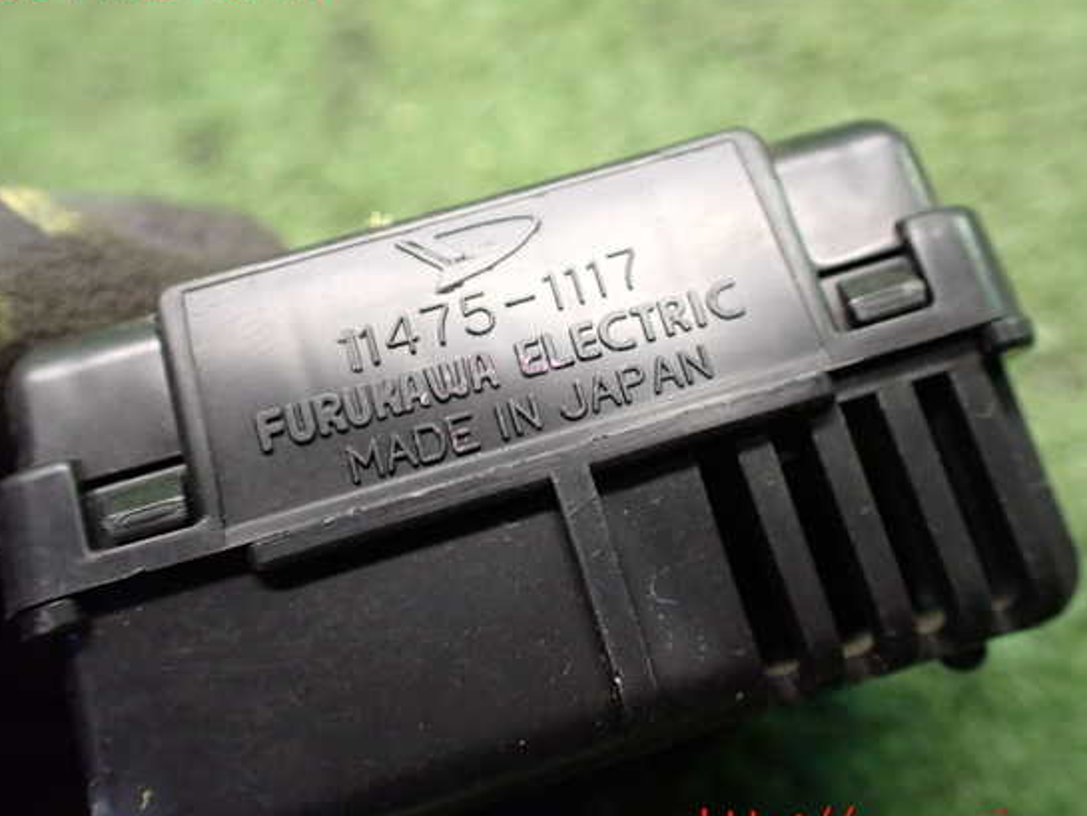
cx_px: 552
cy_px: 405
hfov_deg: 55.3
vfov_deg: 43.0
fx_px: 1036
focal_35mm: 33
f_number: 2.3
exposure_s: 1/50
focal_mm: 5.4
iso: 800
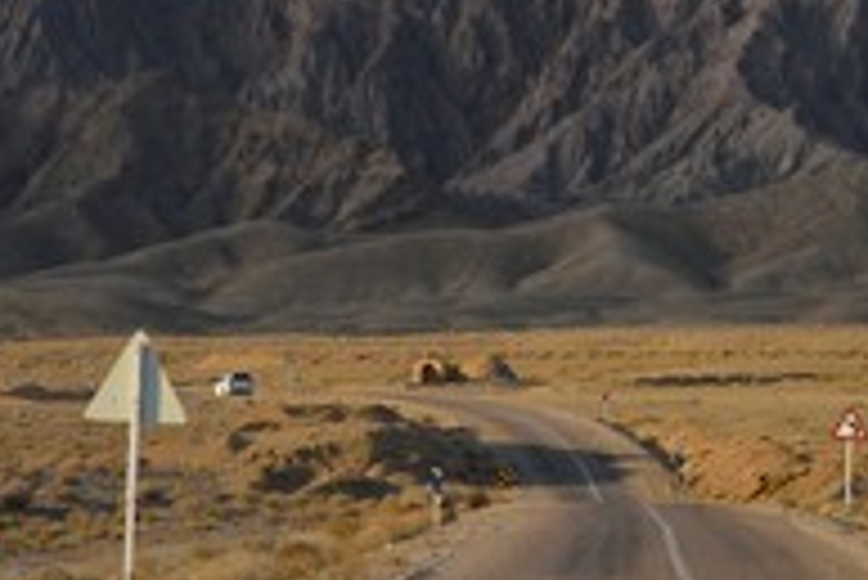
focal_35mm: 163
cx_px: 612
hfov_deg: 12.6
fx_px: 3933
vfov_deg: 8.4
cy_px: 234
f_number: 5
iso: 200
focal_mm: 75
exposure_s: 1/1000
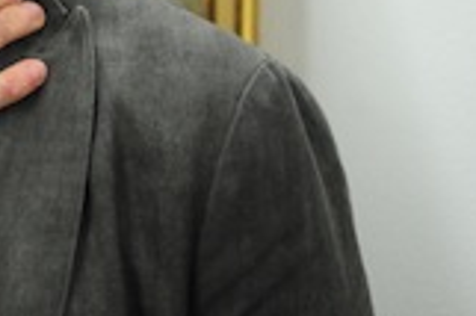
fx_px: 2457
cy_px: -19
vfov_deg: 7.3
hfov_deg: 10.5
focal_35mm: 186
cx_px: -346
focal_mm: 50
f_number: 1.4
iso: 1600
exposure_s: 1/640
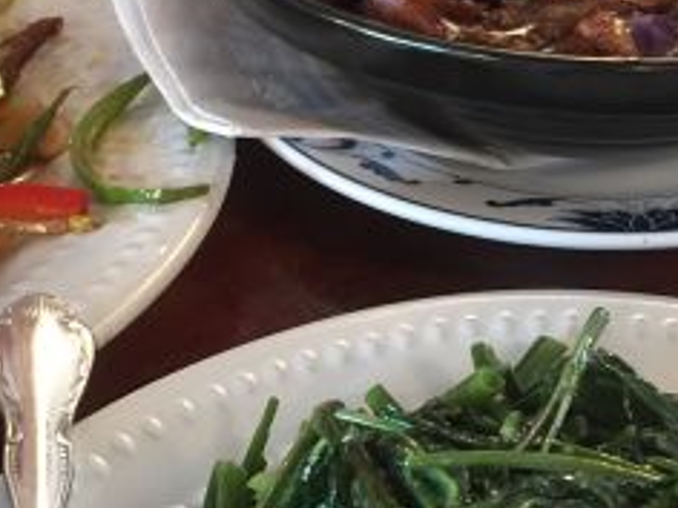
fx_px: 1684
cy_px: 300
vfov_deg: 17.2
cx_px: 546
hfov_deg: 22.4
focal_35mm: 86
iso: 100
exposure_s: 1/8
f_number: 2.2
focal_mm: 4.15
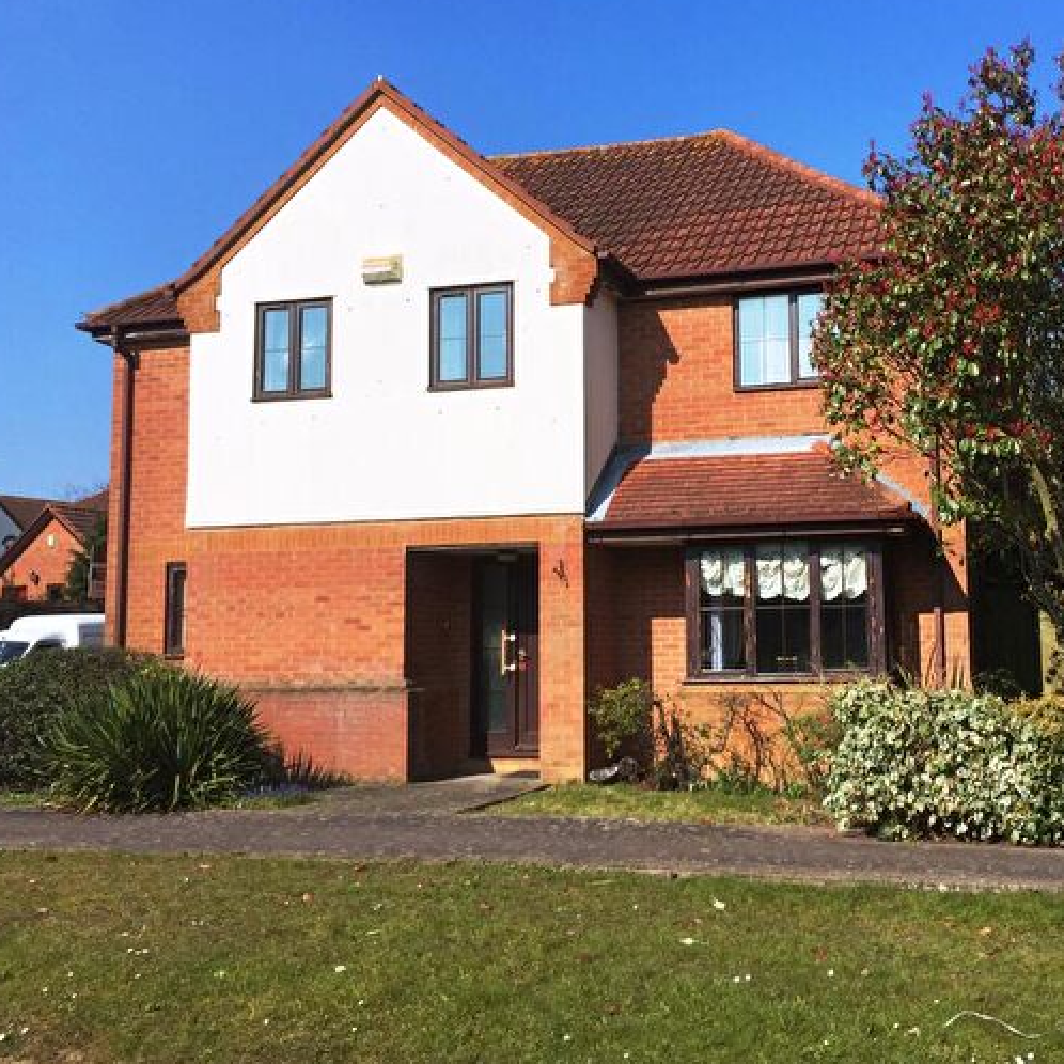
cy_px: 531
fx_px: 1252
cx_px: 720
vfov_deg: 46.0
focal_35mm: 36
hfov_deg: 45.3
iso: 32
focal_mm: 4.15
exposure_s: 1/3597
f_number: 2.2
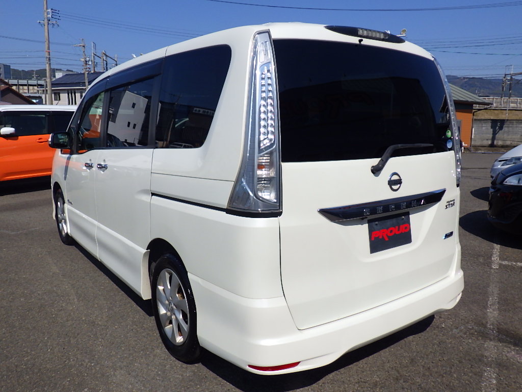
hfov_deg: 63.4
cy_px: 196
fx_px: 422
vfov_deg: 49.7
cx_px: 261
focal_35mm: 28
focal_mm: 5
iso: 125
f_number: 4.2
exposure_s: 1/2000
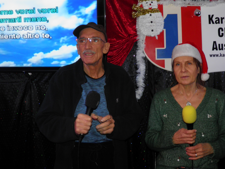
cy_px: 56
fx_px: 260
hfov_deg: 46.8
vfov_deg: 35.6
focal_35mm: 40
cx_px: 111
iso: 100
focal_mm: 4.9
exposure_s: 1/30
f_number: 2.8
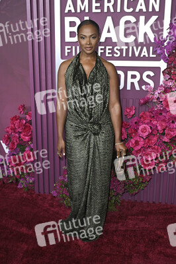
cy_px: 132
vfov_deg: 54.5
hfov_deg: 37.8
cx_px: 88
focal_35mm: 35
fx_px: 257
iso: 2000
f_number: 5.6
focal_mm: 35
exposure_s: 1/320
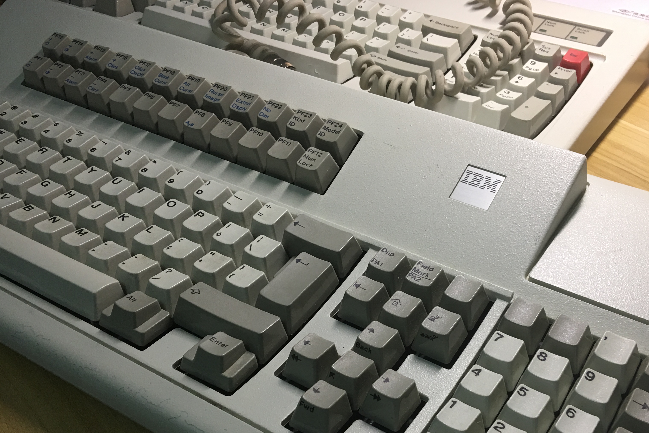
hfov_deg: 48.2
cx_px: 383
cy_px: 315
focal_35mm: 40
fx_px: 721
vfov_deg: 32.9
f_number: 2.2
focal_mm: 4.15
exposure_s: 1/17
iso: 32
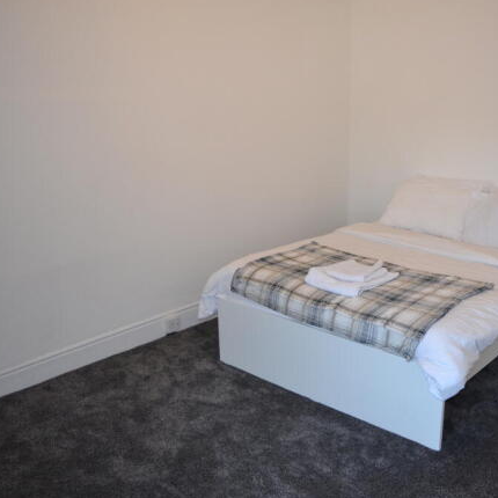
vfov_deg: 47.2
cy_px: 247
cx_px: 326
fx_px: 570
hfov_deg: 46.6
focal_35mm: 35
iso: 720
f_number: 3.5
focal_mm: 18
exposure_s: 1/60
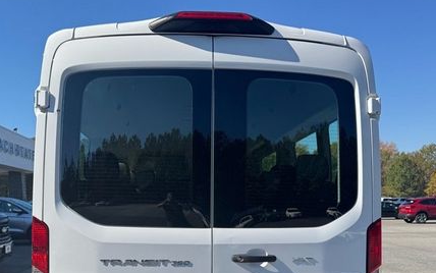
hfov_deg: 51.4
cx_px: 195
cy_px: 230
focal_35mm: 38
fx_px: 452
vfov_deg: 32.4
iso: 80
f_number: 1.78
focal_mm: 6.76
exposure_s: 1/4049
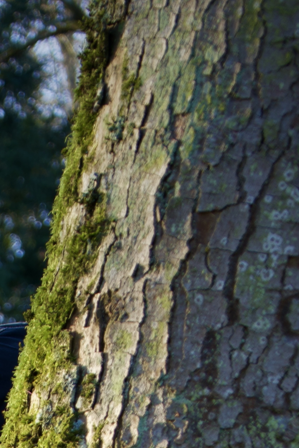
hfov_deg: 6.2
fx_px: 2679
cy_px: 1004
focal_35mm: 215
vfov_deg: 8.8
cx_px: -277
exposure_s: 1/60
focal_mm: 47
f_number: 4.5
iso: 100
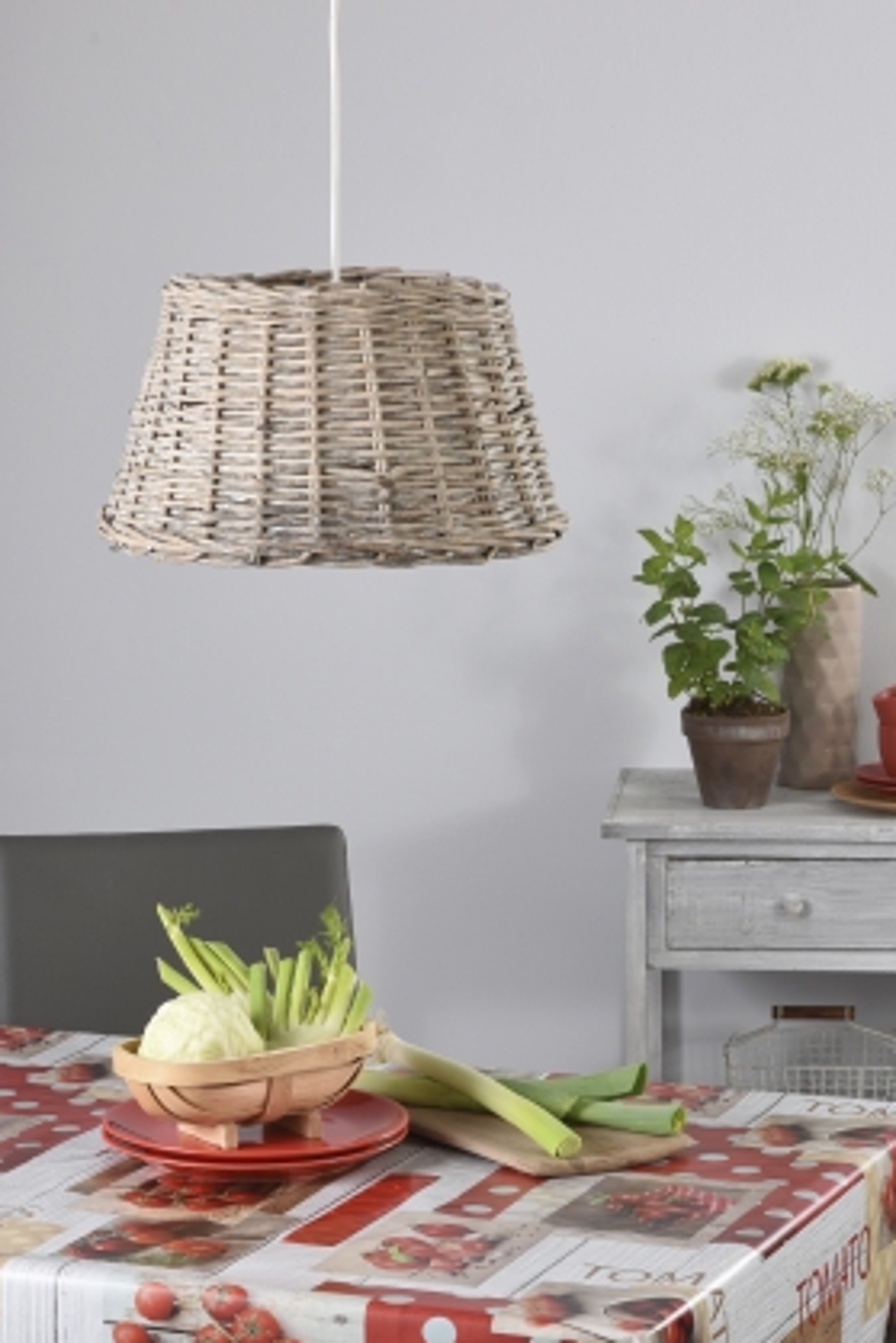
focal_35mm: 122
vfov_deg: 16.7
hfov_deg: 11.2
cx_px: 507
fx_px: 4551
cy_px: 954
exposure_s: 1/100
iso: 100
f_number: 11
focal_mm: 85
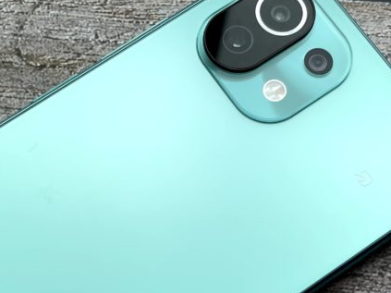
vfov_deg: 22.6
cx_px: 135
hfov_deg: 30.5
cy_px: 276
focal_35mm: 63
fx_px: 711
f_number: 1.6
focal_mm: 4.2
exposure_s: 1/186
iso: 32
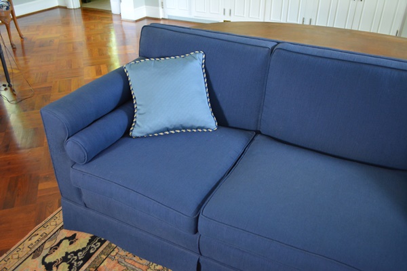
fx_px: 339
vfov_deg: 43.6
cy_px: 136
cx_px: 204
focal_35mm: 30
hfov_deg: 61.9
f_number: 3.8
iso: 1600
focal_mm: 20
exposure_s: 1/30
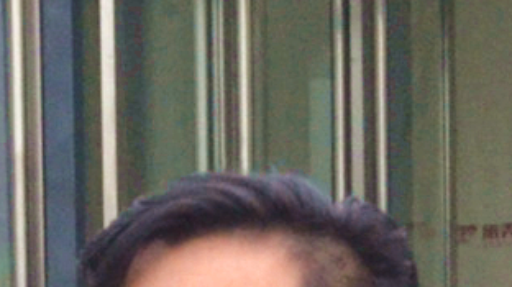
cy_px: 1008
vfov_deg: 4.4
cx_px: -859
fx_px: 3541
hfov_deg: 7.5
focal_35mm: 261
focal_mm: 26
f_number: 4.2
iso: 1600
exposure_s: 1/320
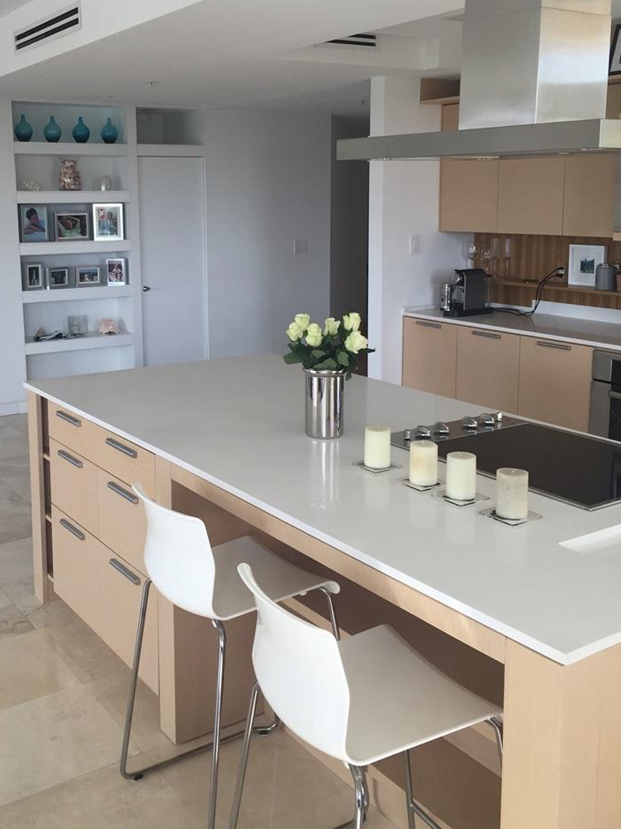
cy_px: 353
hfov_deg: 38.4
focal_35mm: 37
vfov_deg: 50.0
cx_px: 230
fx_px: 886
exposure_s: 1/120
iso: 50
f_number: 2.2
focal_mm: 4.15
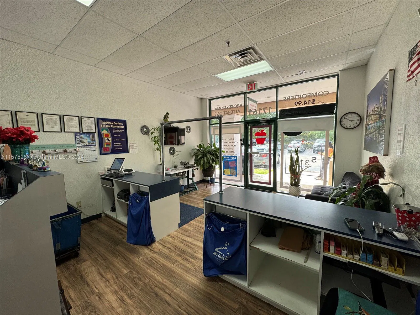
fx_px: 170
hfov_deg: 102.1
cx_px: 210
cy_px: 158
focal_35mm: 14
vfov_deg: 85.7
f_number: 2.2
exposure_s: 1/99
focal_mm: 2.22
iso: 50
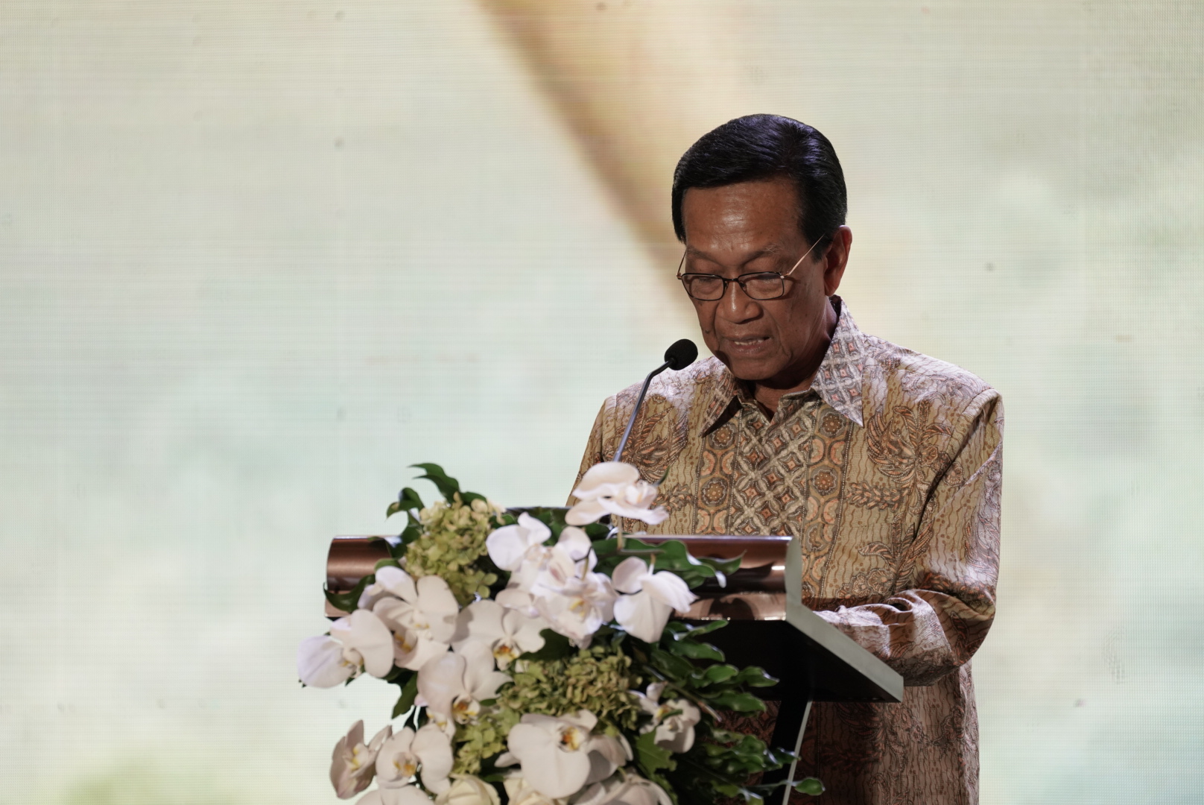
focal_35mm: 327
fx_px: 10944
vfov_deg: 4.2
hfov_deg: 6.3
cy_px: 402
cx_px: 602
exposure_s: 1/100
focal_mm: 327
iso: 1000
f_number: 5.6
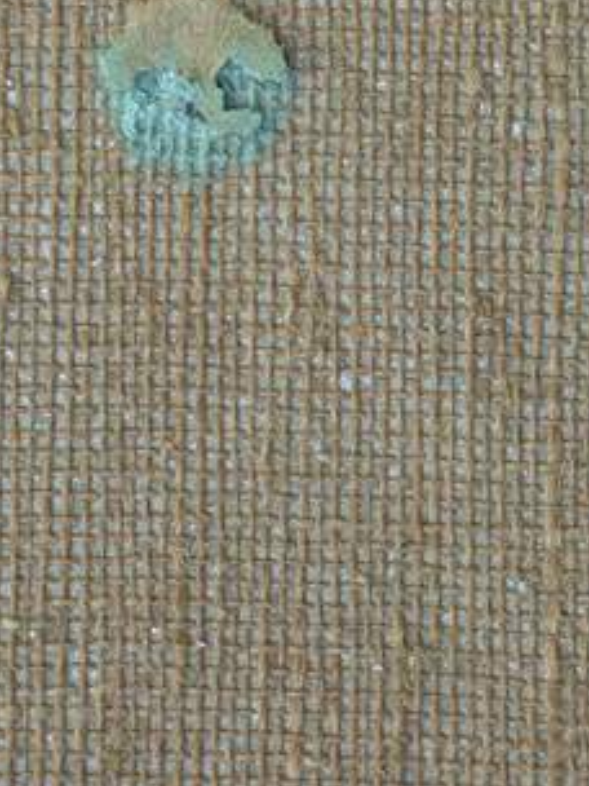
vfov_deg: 7.0
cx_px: 181
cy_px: 129
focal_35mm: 284
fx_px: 6443
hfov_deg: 5.2
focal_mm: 32
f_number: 5.1
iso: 101
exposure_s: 1/4.2
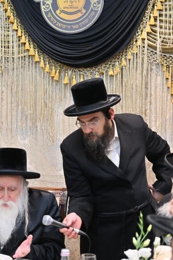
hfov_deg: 15.5
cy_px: 131
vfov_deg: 23.1
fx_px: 634
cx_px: 42
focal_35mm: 88
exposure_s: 1/200
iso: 800
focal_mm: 56
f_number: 4
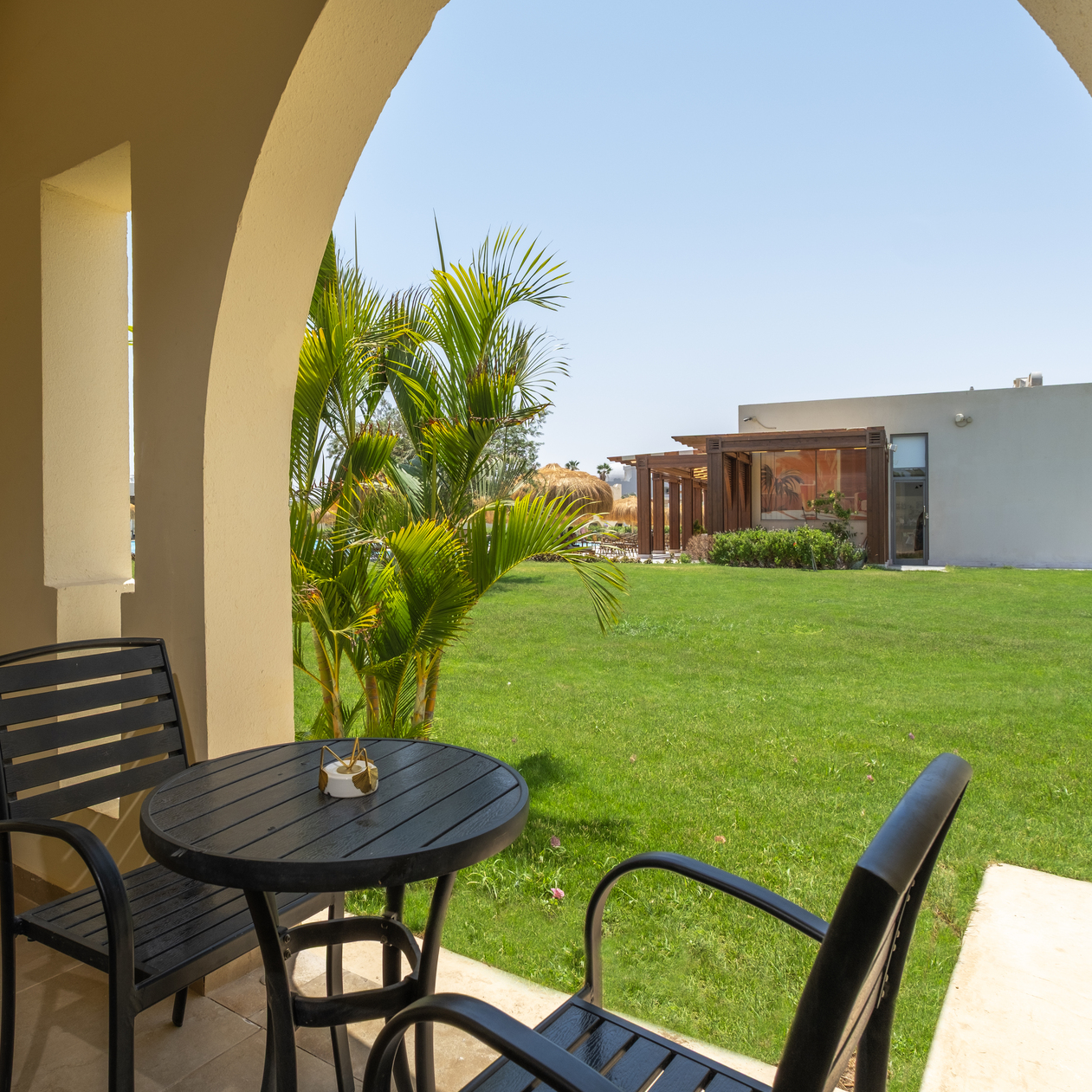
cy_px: 552
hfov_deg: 68.4
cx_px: 399
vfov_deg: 69.6
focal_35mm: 22
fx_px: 785
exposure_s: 1/320
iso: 125
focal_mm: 11
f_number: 5.6
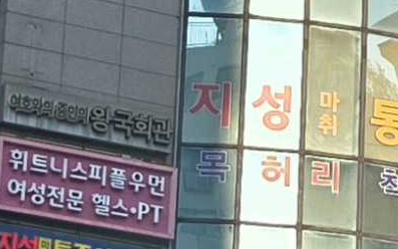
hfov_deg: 13.2
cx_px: 482
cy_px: 20
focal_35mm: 154
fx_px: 1670
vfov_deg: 8.5
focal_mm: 5.4
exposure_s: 1/2500
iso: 80
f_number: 1.8
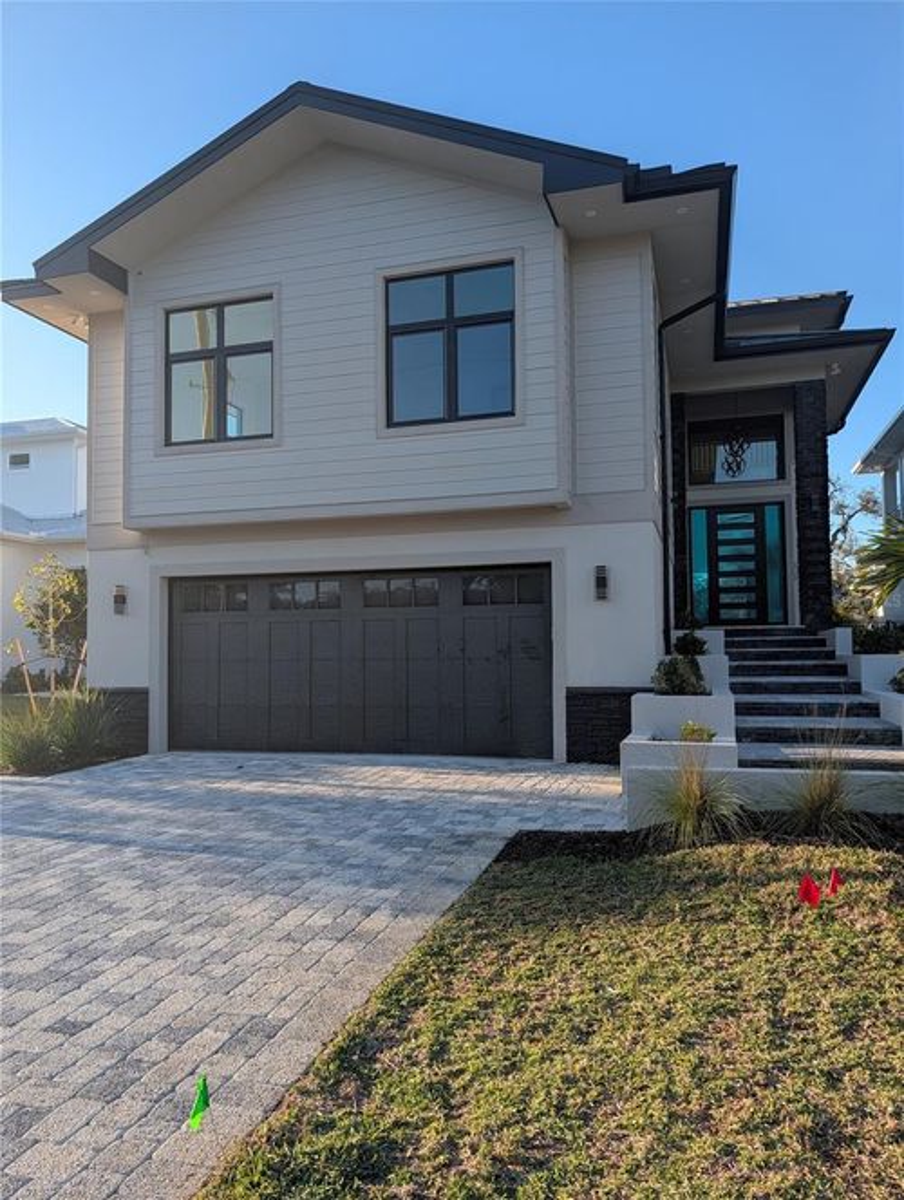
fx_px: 834
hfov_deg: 56.9
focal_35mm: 24
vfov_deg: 71.5
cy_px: 600
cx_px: 452
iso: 19
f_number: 1.68
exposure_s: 1/385
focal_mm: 6.9
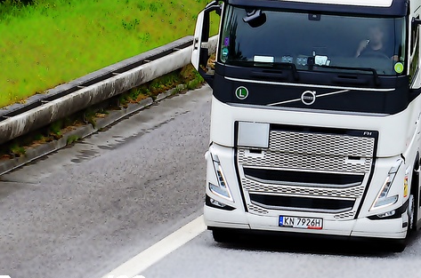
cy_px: 63
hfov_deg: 4.5
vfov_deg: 3.0
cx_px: 342
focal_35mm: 457
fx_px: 5332
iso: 640
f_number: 8
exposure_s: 1/800
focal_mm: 180
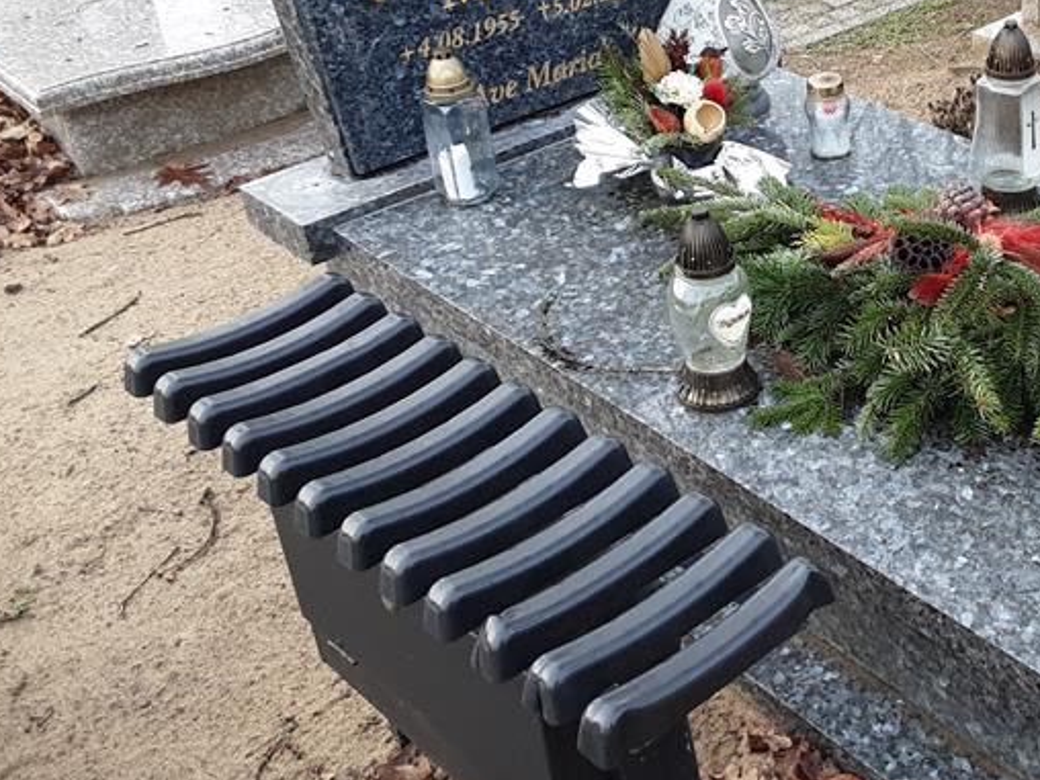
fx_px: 1622
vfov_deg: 26.9
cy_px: 272
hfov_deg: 34.1
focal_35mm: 54
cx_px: 875
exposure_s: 1/100
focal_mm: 2.9
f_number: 1.9
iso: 50
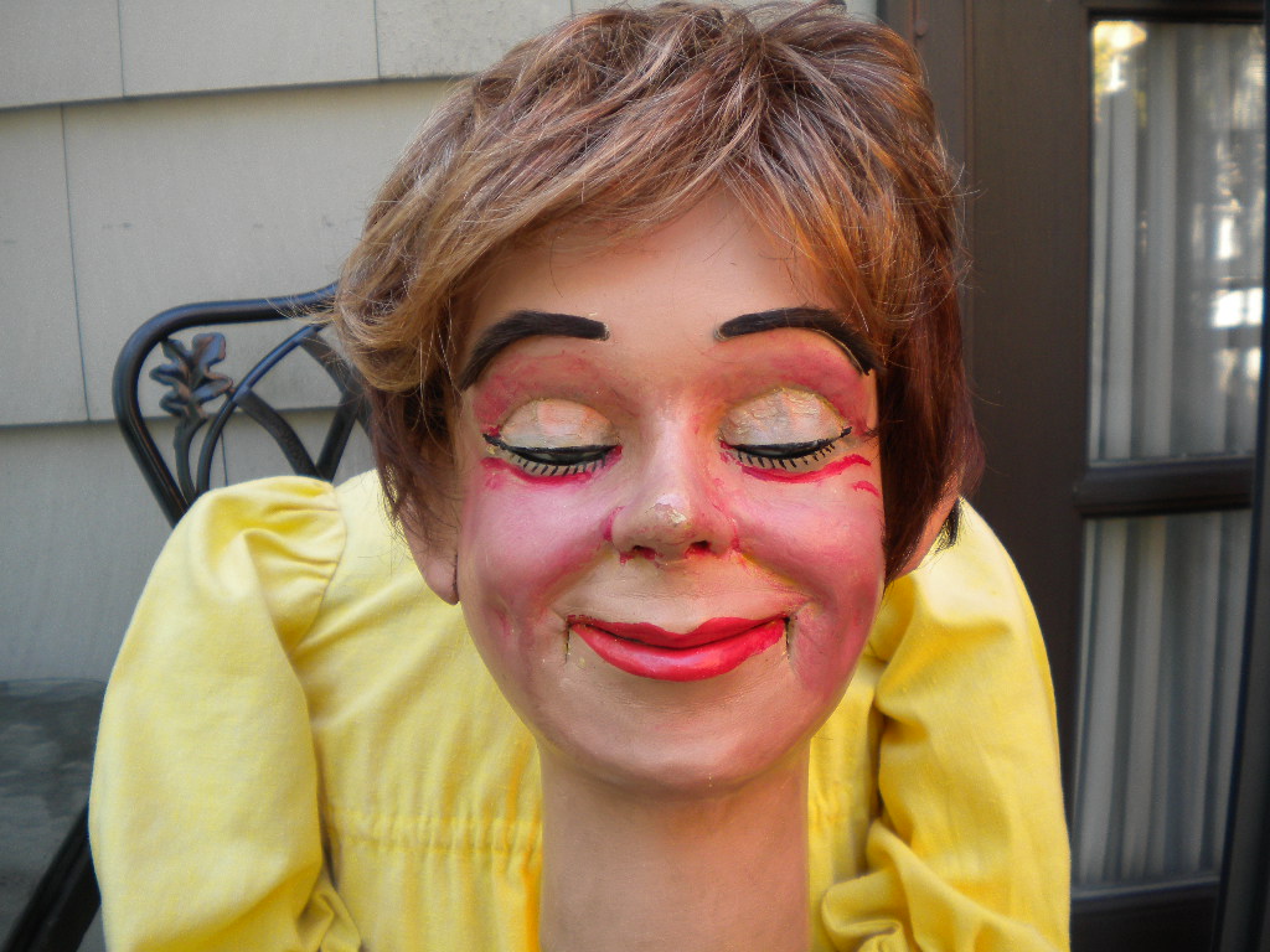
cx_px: 635
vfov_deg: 40.7
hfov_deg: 52.6
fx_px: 1284
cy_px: 476
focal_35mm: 35
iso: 97
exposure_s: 1/55.6
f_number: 3.1
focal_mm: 6.3
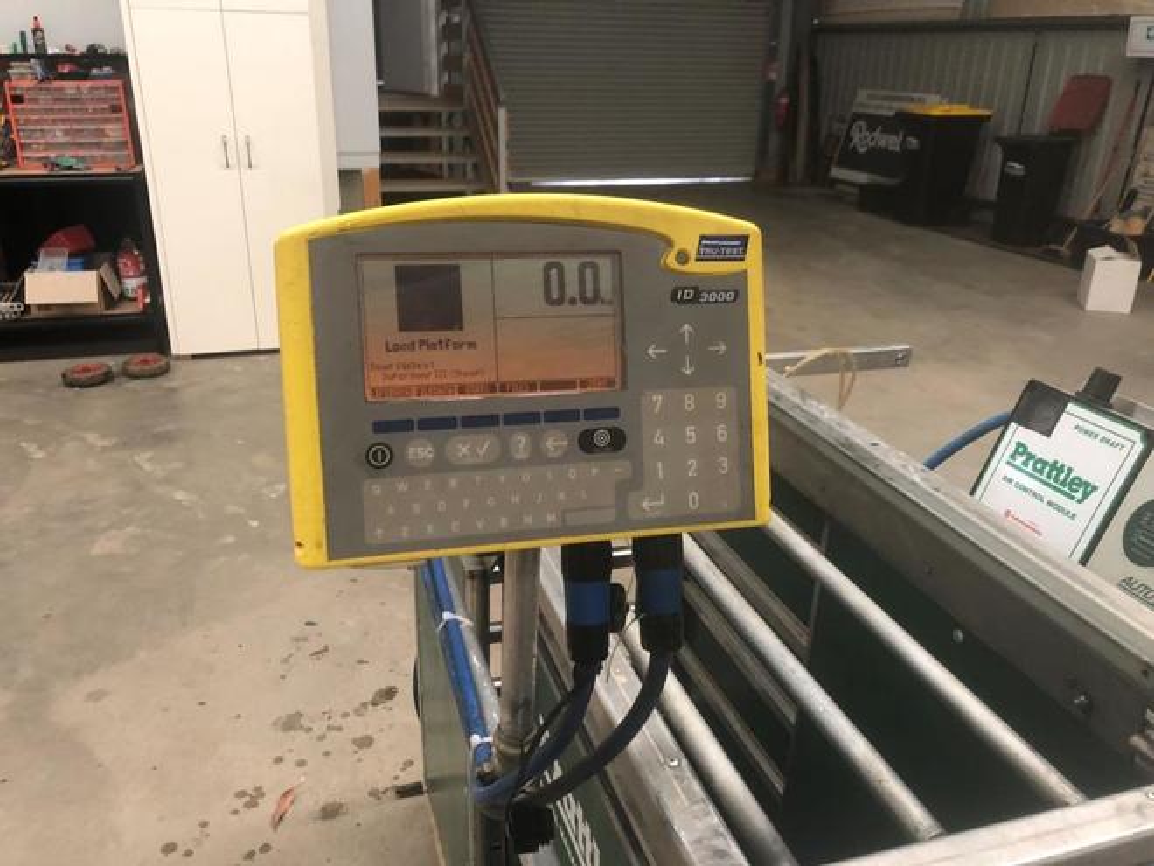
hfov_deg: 63.4
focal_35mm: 28
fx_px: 933
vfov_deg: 49.7
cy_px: 433
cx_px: 577
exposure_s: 1/15
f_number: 1.8
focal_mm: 4
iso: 80
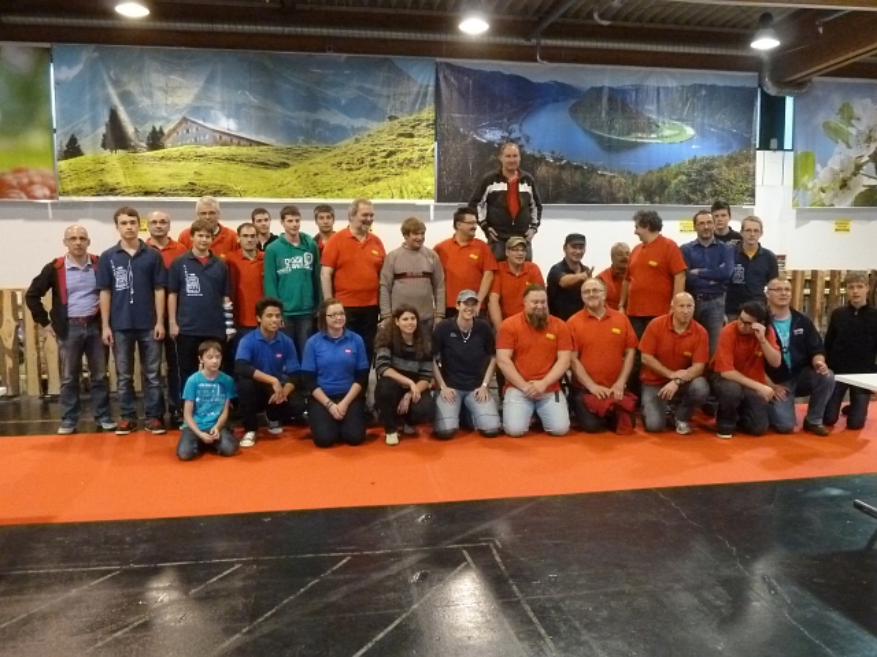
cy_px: 328
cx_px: 438
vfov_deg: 46.8
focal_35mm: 30
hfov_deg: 60.0
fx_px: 760
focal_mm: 5
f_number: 3.4
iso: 800
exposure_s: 1/30
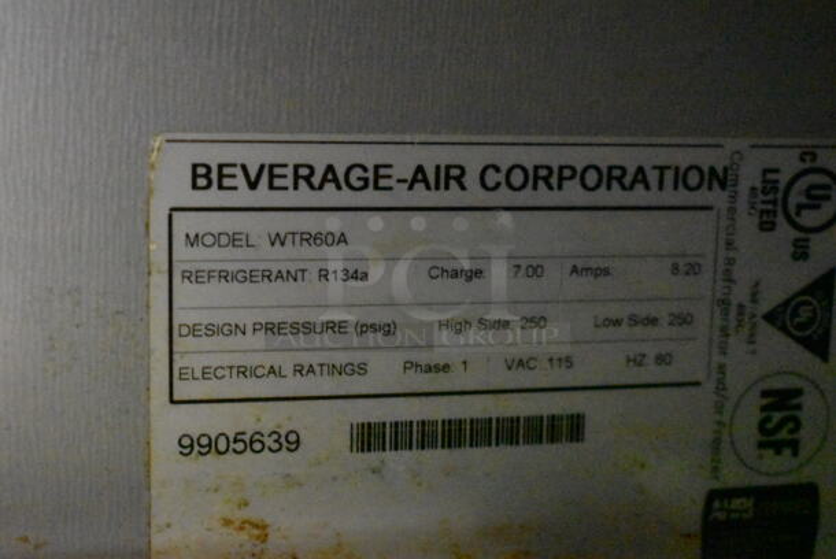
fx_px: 1395
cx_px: 418
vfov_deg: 22.7
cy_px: 280
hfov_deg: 33.4
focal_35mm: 60
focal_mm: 40
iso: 25600
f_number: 5
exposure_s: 1/60
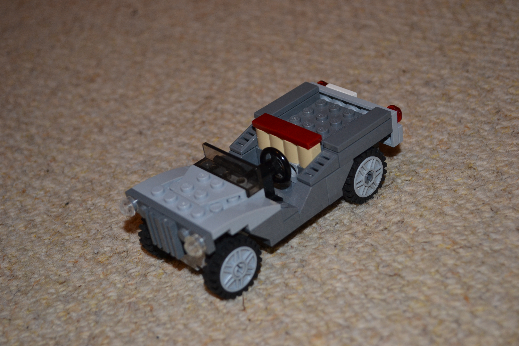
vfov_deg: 23.8
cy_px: 173
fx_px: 822
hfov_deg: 35.1
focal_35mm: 57
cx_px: 260
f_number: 5
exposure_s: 1/60
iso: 500
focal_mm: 38
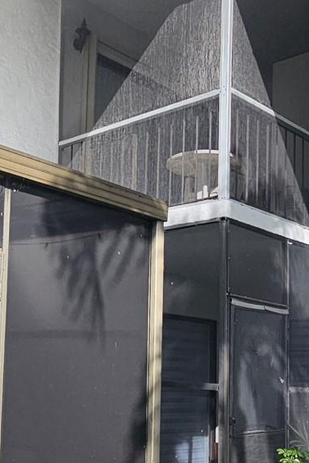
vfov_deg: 39.6
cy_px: 325
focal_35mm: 49
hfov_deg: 27.3
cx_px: 96
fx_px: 630
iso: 50
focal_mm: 2.2
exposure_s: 1/3034
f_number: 2.2
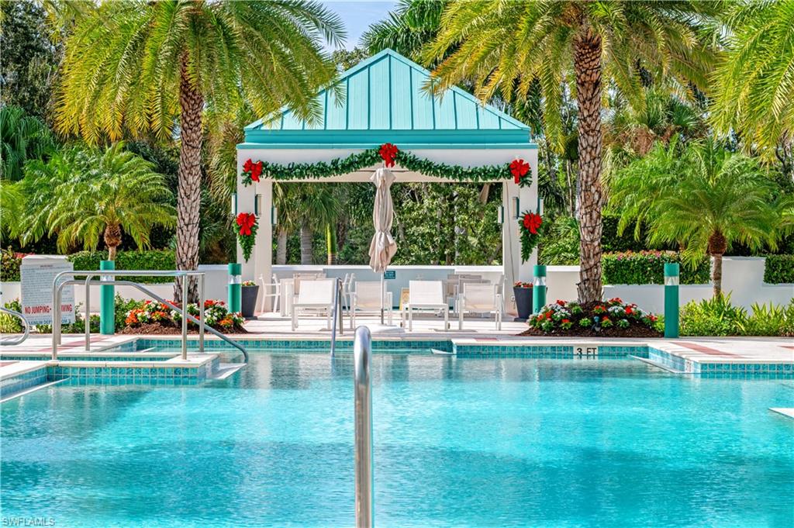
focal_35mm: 92
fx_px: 2027
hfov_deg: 22.2
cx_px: 397
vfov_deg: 14.8
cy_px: 264
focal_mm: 92
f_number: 10
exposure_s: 1/100
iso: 320
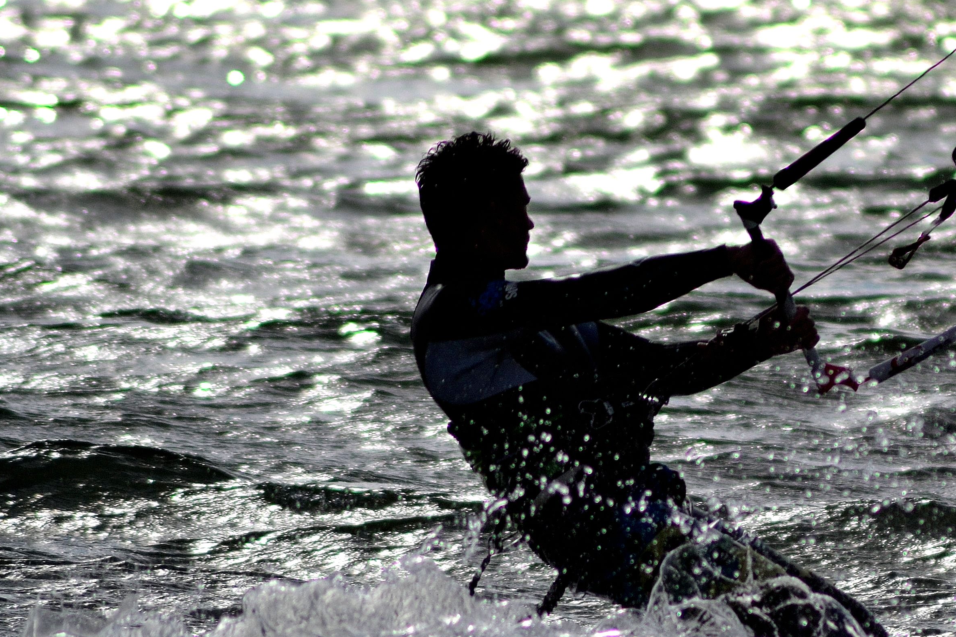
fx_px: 18666
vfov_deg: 2.0
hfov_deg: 2.9
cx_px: 854
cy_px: 427
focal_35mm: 703
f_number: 5.6
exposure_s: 1/2000
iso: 125
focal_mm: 240
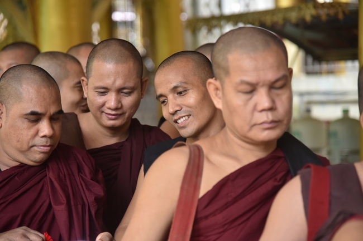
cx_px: 182
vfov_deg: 11.4
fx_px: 1210
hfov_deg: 17.1
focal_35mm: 120
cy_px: 120
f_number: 4
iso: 1000
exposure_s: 1/60
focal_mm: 120
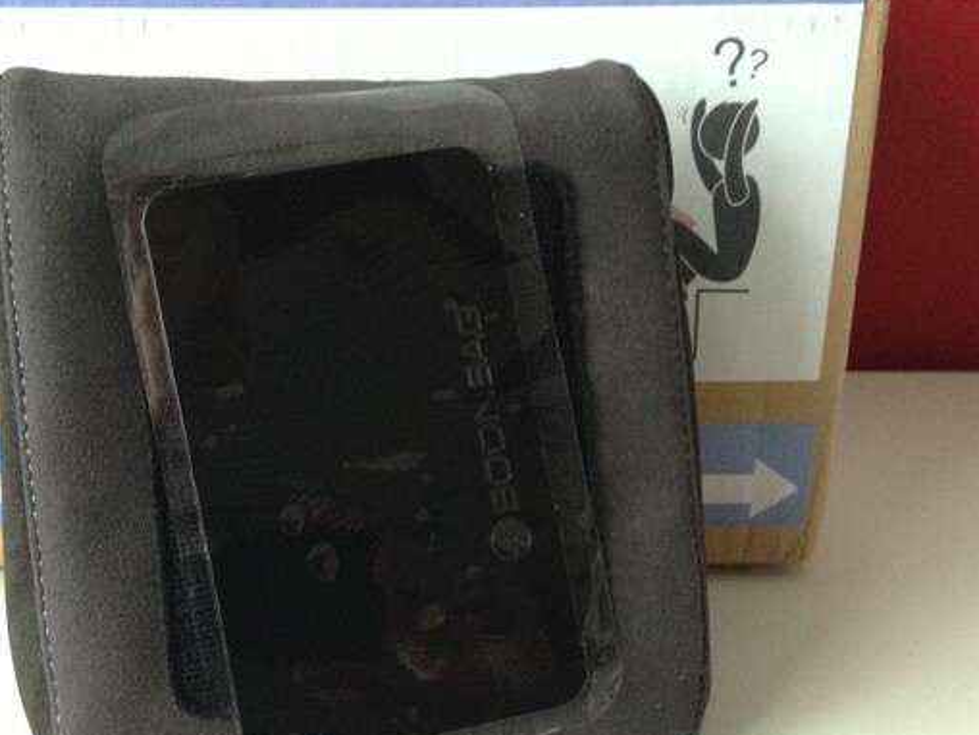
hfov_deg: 38.0
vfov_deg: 29.0
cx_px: 368
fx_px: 1414
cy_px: 457
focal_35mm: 50
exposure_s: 1/20
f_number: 2.4
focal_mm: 4.13
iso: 400
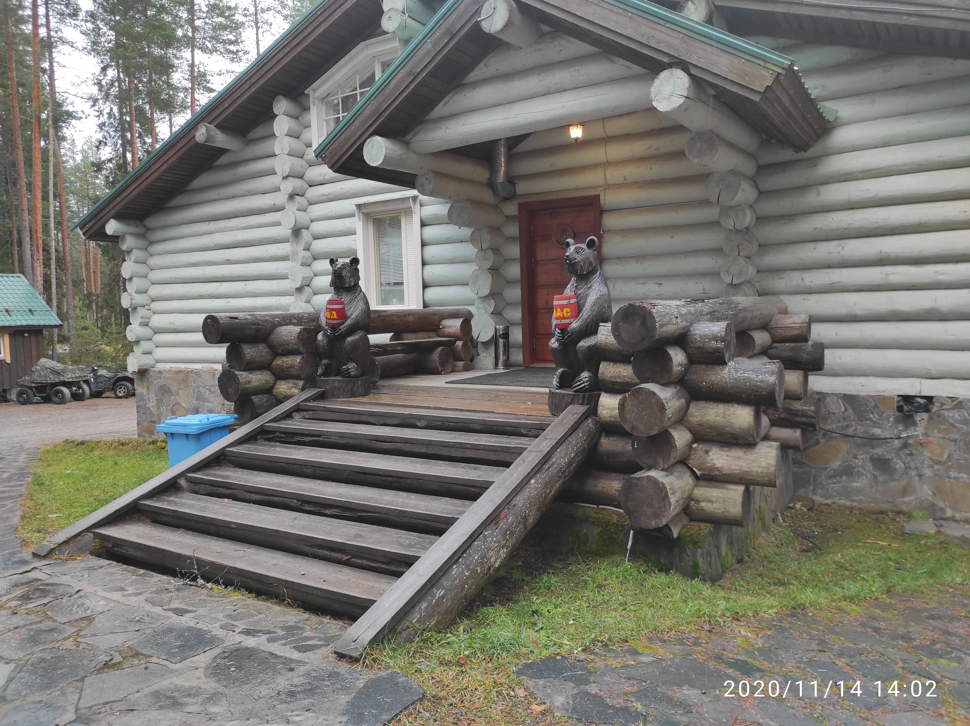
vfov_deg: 54.8
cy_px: 363
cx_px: 485
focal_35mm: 25
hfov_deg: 69.4
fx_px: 700
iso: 115
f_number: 1.89
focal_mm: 5.43
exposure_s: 1/60
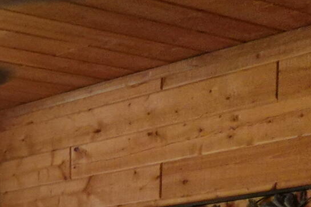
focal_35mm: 110
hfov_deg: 15.6
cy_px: 476
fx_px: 951
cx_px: -267
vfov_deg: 10.8
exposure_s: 1/80
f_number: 2
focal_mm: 7.6
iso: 1250
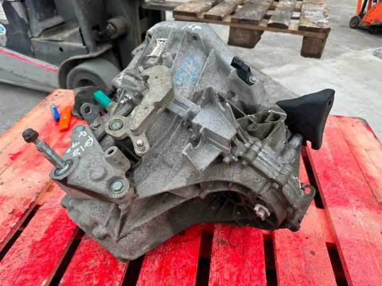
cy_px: 143
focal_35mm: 24
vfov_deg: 56.8
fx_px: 265
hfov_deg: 71.6
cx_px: 191
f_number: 1.78
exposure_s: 1/597
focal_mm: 6.86
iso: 80
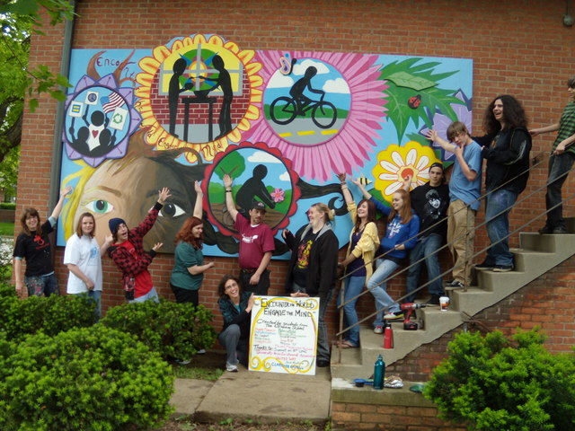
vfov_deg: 39.7
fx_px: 598
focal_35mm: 36
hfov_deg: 51.4
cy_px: 216
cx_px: 288
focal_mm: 6.4
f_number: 3.6
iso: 100
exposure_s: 1/60
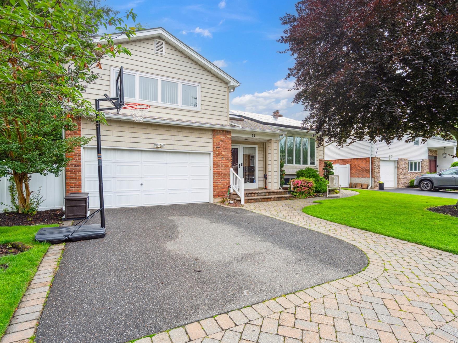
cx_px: 234
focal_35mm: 18
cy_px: 170
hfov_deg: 87.7
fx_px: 238
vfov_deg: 71.6
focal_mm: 16
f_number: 5
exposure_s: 1/250
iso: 200
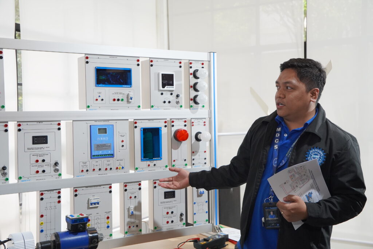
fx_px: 482
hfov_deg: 42.3
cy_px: 124
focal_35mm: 46
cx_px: 186
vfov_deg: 29.0
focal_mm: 31
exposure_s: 1/160
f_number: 4
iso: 1250
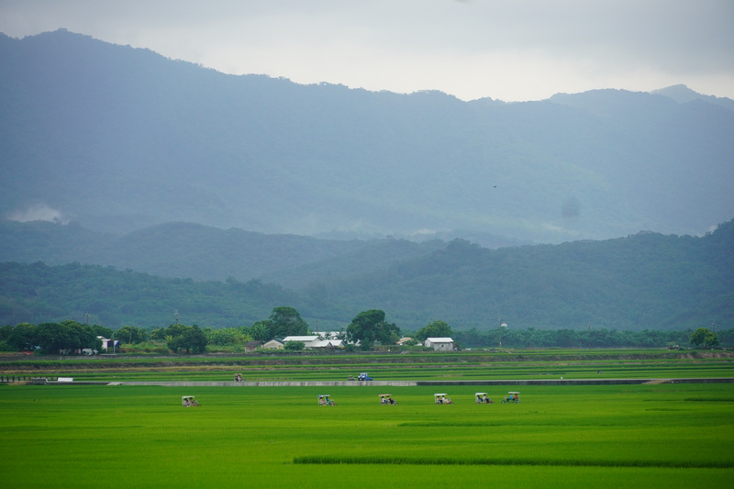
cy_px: 244
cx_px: 367
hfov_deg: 12.5
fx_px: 3363
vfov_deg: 8.3
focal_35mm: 165
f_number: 5.6
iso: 500
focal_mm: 110
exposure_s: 1/200
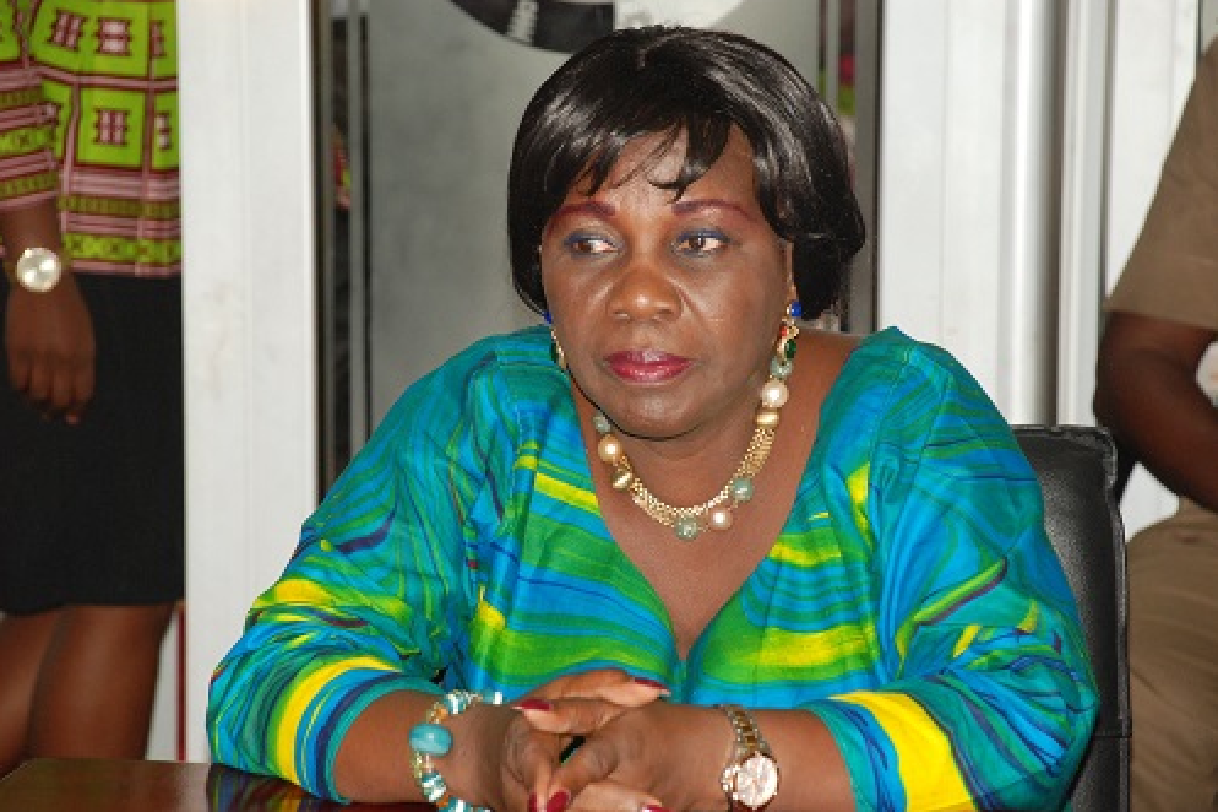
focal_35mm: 151
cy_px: 407
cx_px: 610
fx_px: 5107
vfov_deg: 9.1
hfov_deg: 13.6
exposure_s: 1/200
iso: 1000
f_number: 5.6
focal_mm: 100
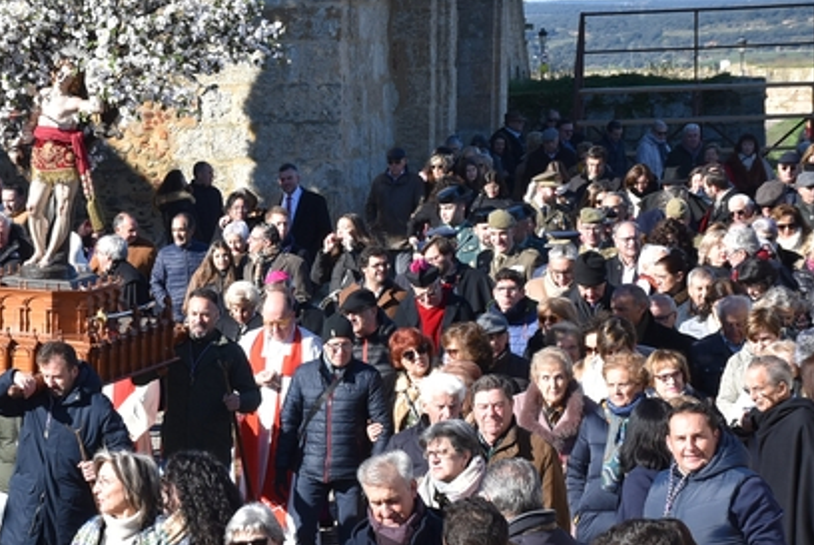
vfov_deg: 8.0
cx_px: -12
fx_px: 3893
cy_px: 385
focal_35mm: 172
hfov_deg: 11.8
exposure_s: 1/250
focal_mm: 52
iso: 200
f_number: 8
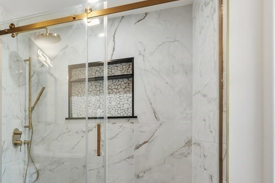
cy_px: 130
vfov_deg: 40.3
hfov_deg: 47.5
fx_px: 244
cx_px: -7
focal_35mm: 32
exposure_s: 1/2.5
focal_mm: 14
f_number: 8
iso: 100
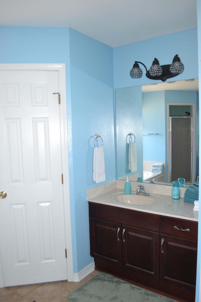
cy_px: 151
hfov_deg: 47.9
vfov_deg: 67.4
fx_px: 226
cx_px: 100
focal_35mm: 27
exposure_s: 1/60
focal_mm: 18
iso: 1600
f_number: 3.5
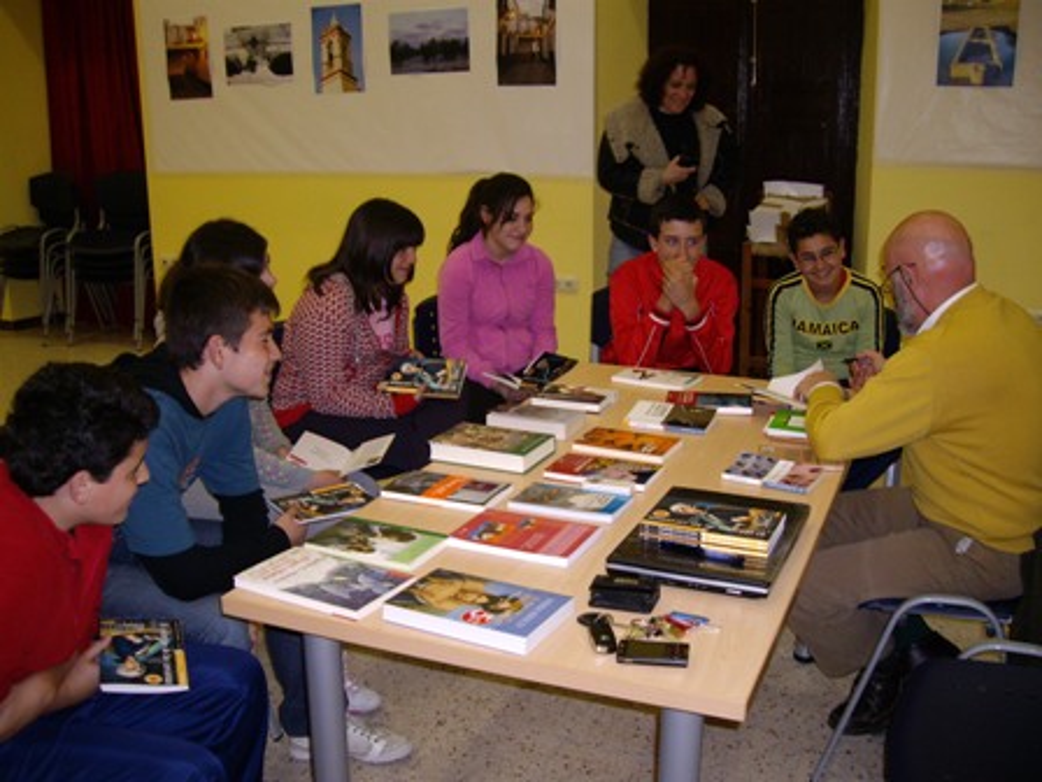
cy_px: 391
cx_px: 521
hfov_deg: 49.0
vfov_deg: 37.7
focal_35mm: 38
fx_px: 1144
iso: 200
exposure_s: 1/40
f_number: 2.7
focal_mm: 6.2
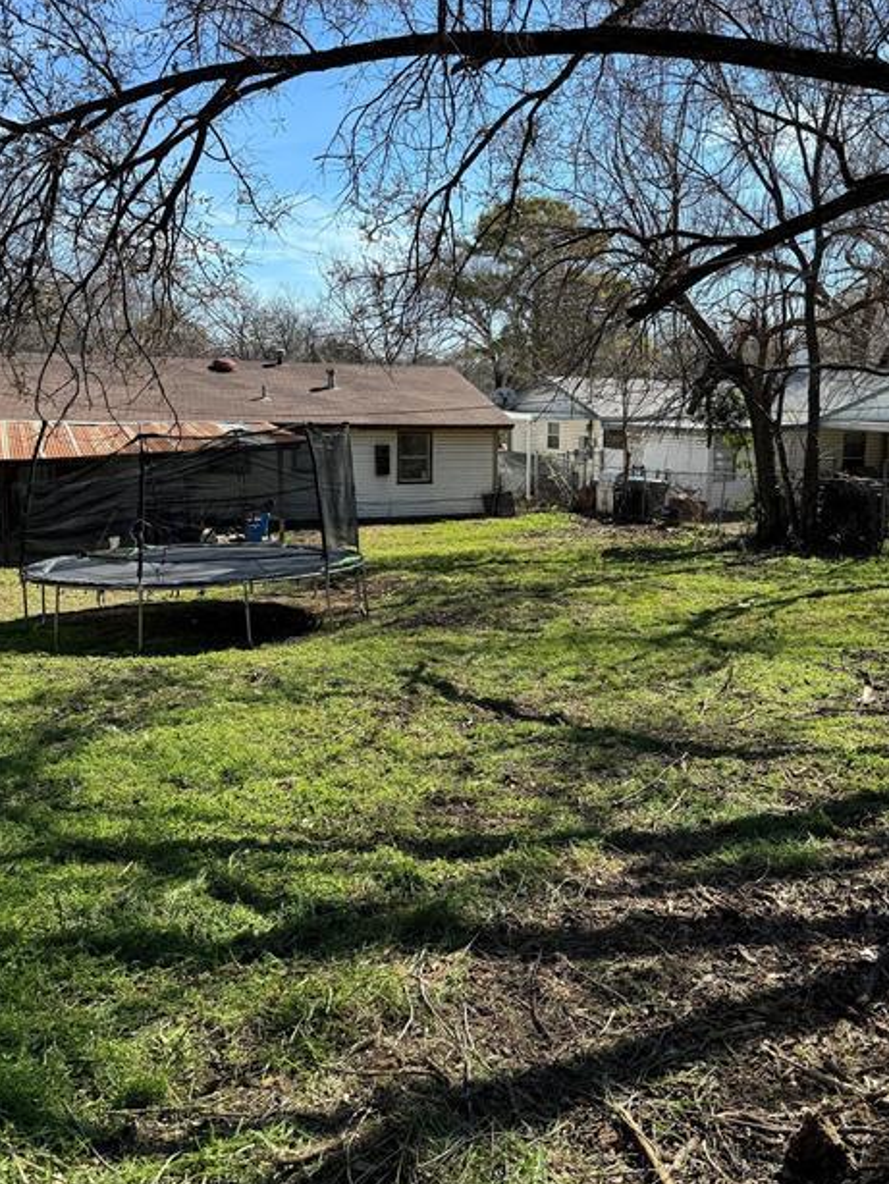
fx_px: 1027
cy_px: 544
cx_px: 507
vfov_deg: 59.9
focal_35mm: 30
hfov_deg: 46.7
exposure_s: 1/2959
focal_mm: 6.86
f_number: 1.78
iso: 80
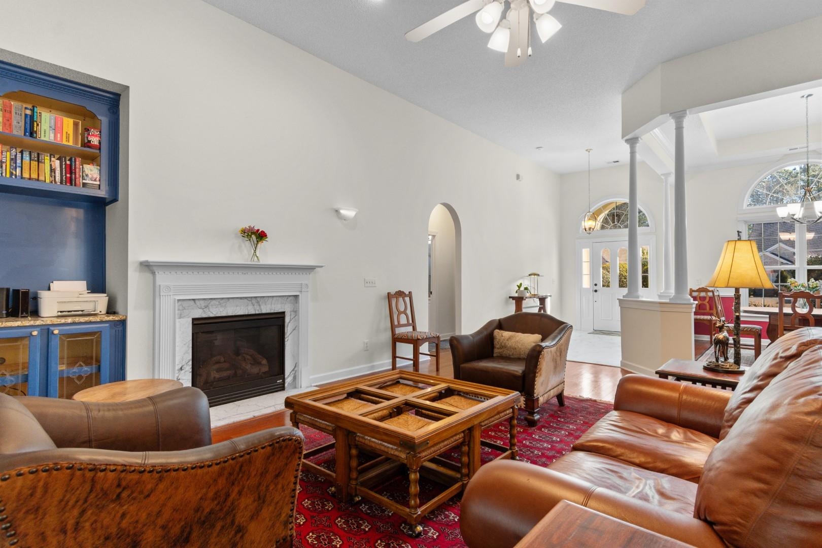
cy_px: 274
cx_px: 411
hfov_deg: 90.0
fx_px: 411
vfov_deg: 67.4
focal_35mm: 18
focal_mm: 12
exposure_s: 1/13
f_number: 4.8
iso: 100
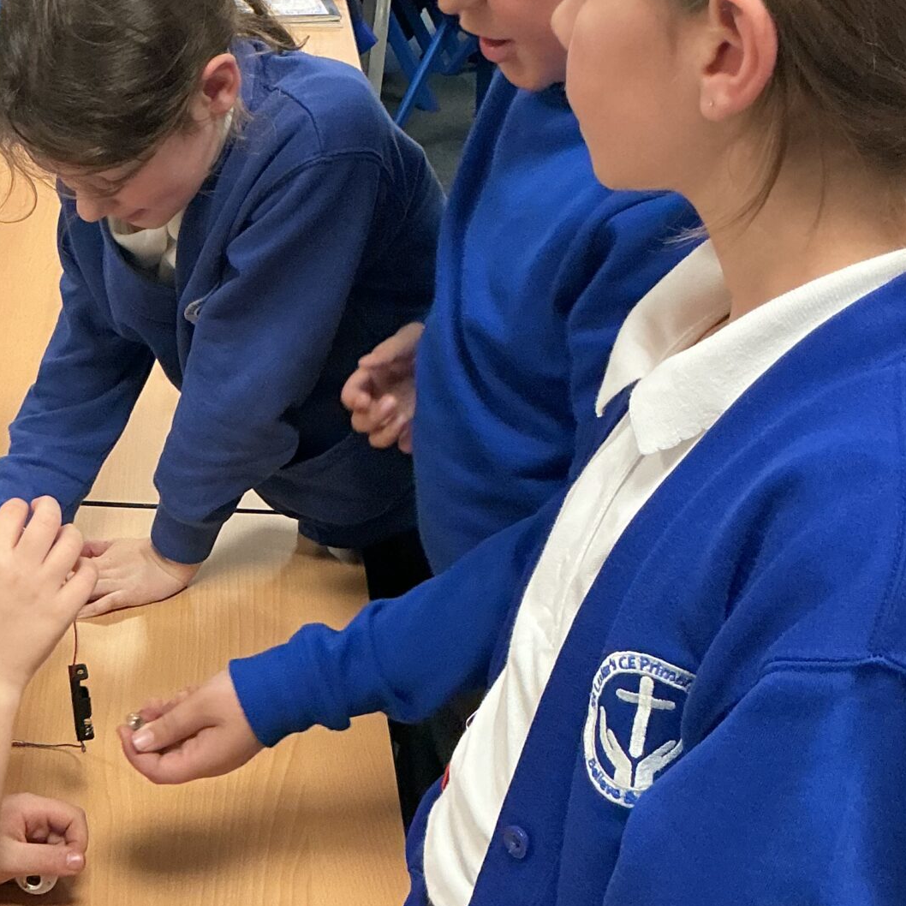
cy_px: 575
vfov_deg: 27.6
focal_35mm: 62
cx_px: 107
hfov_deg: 26.9
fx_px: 1836
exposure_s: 1/60
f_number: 1.8
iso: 125
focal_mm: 3
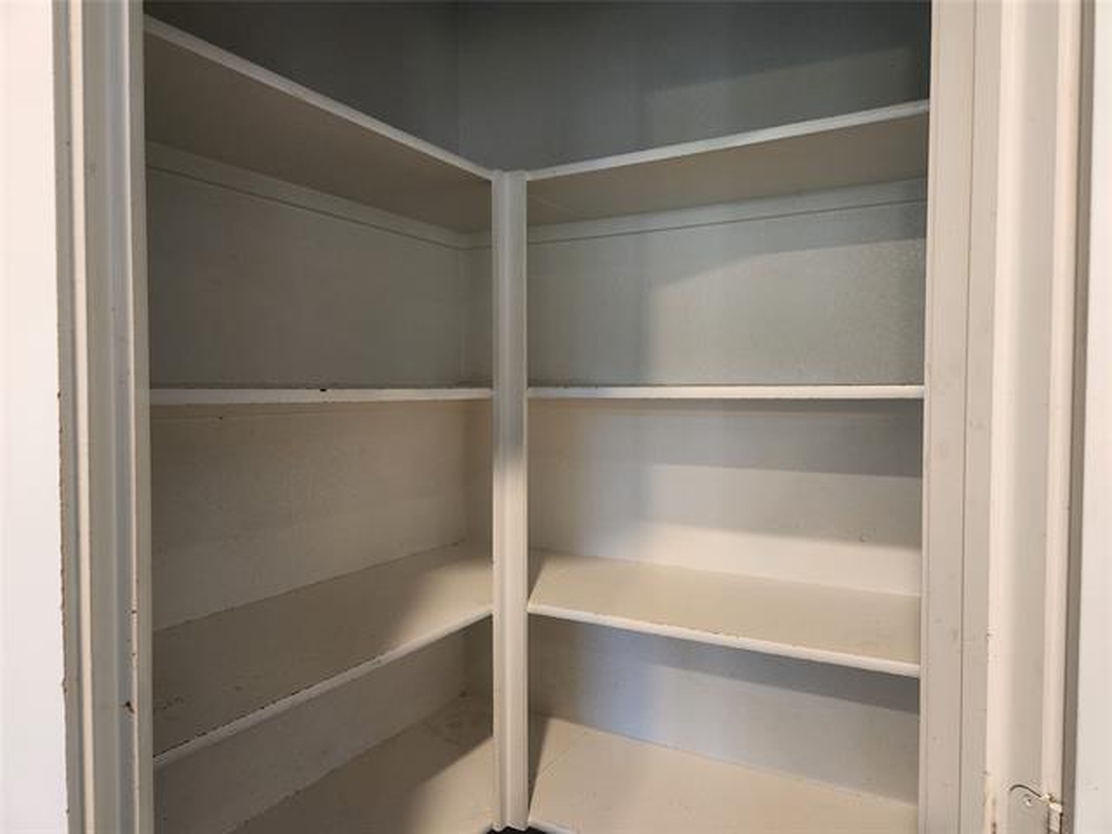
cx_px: 556
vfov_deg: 58.9
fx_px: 739
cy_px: 417
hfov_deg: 73.9
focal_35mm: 23
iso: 320
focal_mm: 5.4
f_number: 1.8
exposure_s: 1/120
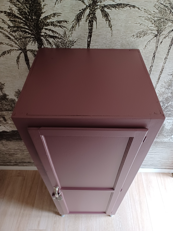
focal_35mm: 25
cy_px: 116
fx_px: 167
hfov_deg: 54.9
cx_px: 86
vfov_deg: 69.4
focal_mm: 4.6
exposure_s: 1/50
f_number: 1.8
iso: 320
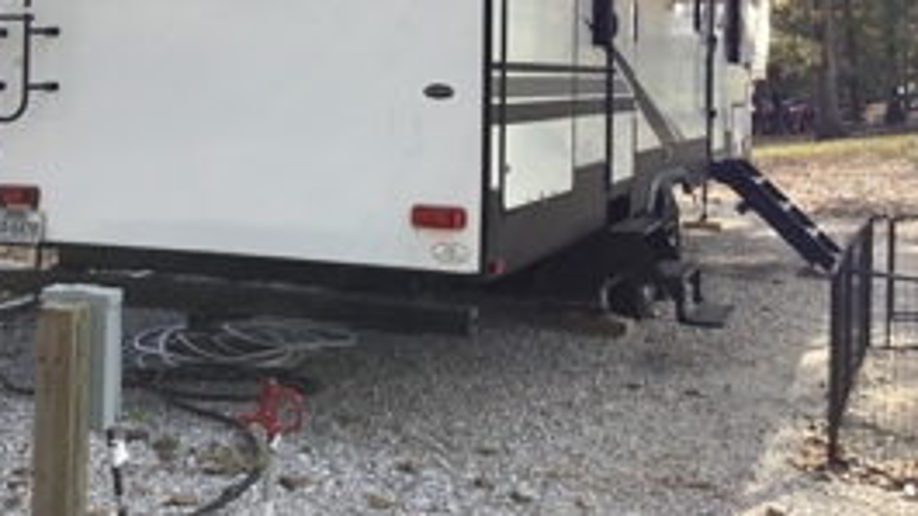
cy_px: 45
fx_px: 1241
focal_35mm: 51
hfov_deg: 40.3
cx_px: 339
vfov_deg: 22.9
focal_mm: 3.3
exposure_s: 1/319
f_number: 2.4
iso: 25
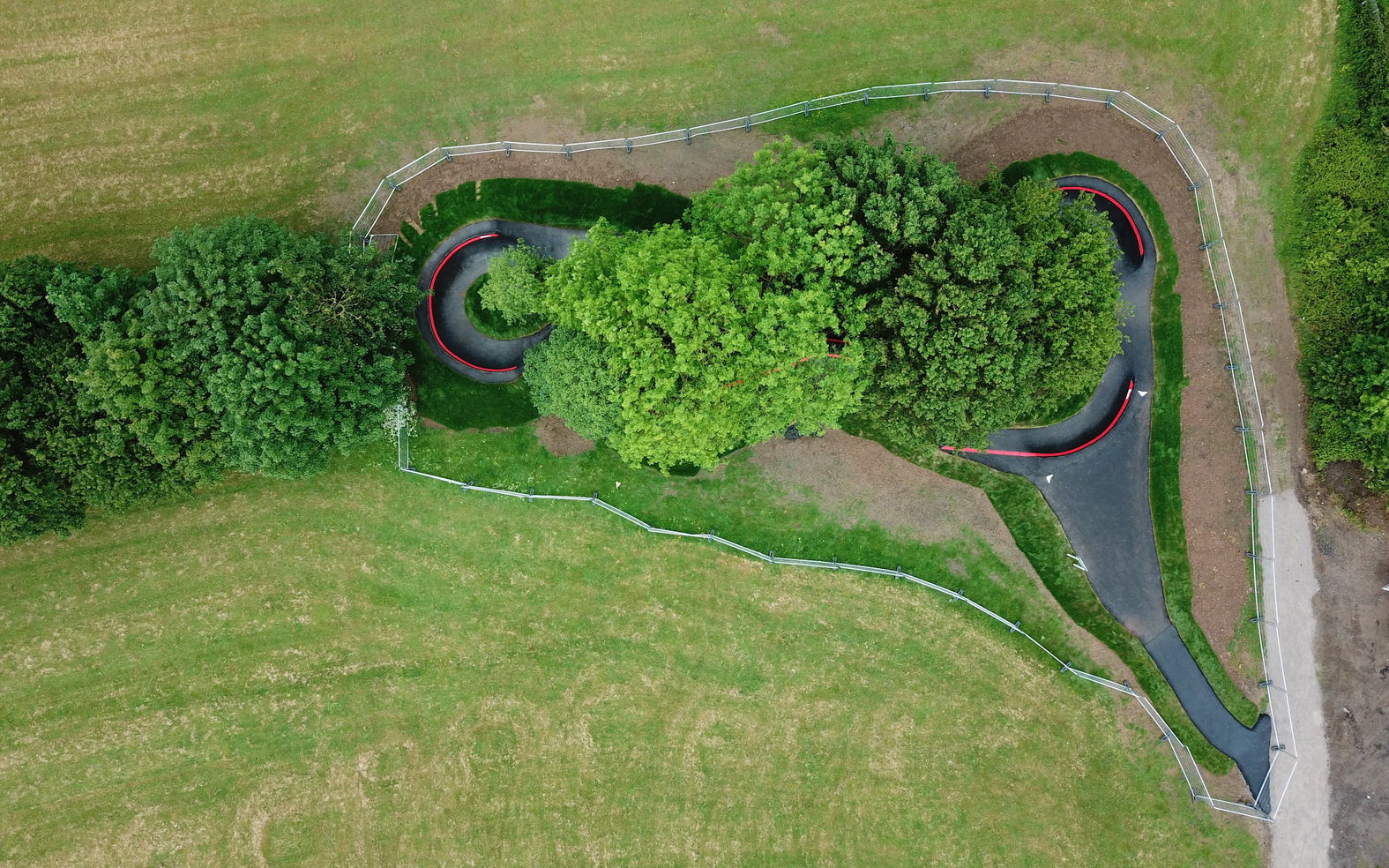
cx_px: 699
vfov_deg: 44.4
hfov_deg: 66.5
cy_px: 368
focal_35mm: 28
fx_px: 1060
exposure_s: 1/266
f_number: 2.2
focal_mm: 4.73
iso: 100
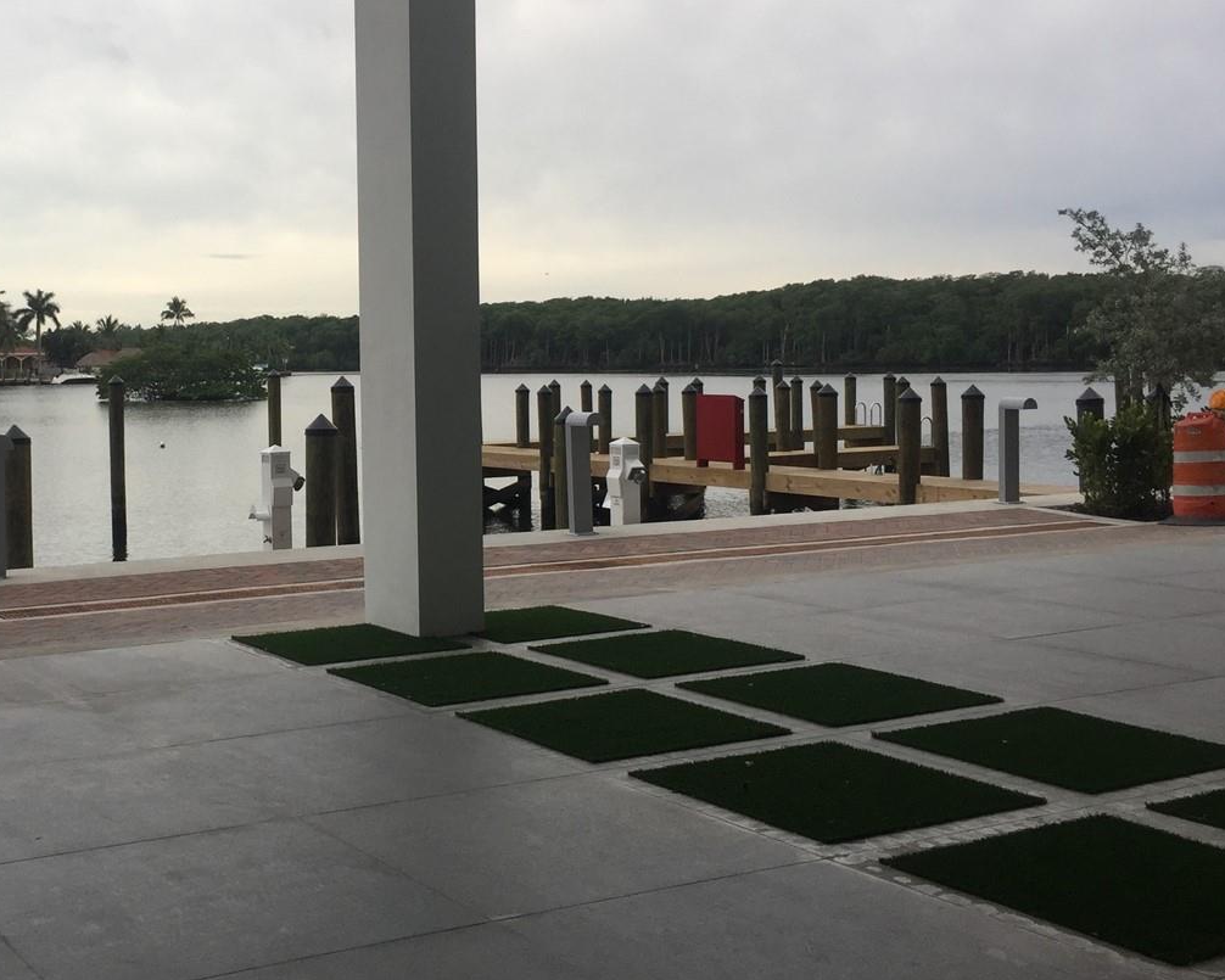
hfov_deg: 40.2
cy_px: 398
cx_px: 336
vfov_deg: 33.3
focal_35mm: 45
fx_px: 1632
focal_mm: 4.15
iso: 32
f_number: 2.2
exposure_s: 1/180
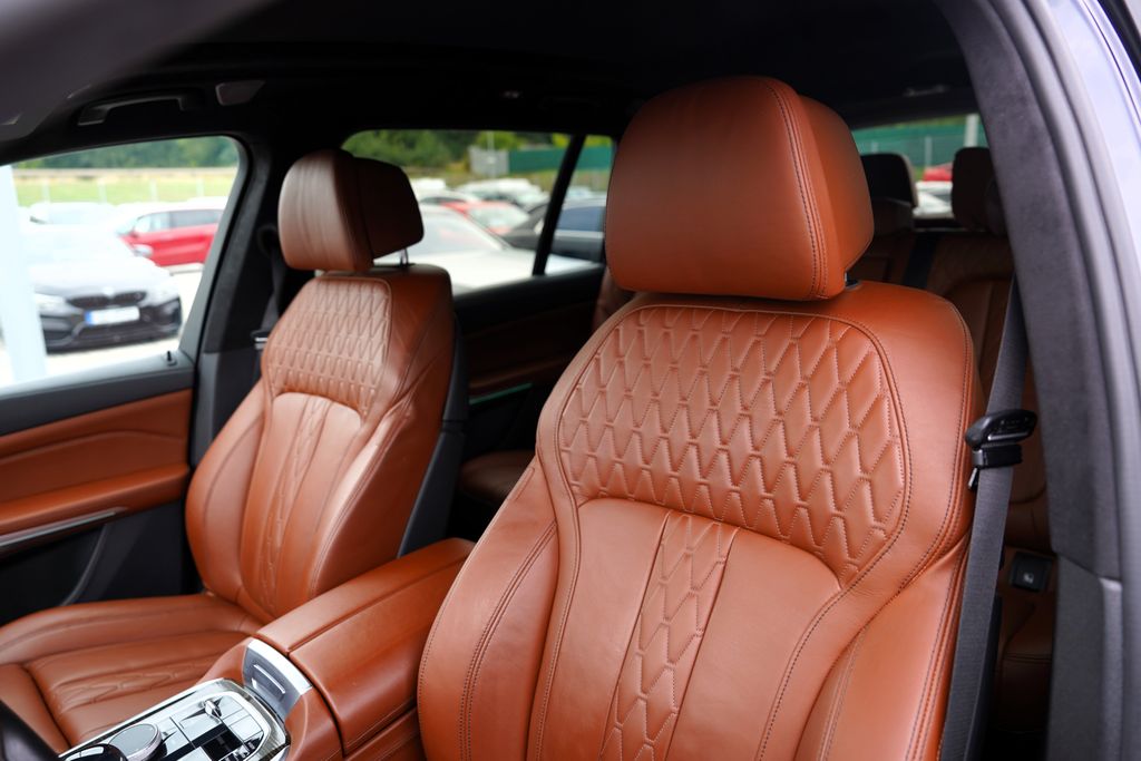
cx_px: 570
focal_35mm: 24
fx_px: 761
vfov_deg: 53.1
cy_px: 380
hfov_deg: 73.7
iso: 100
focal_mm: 24
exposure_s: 1/50
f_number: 3.5
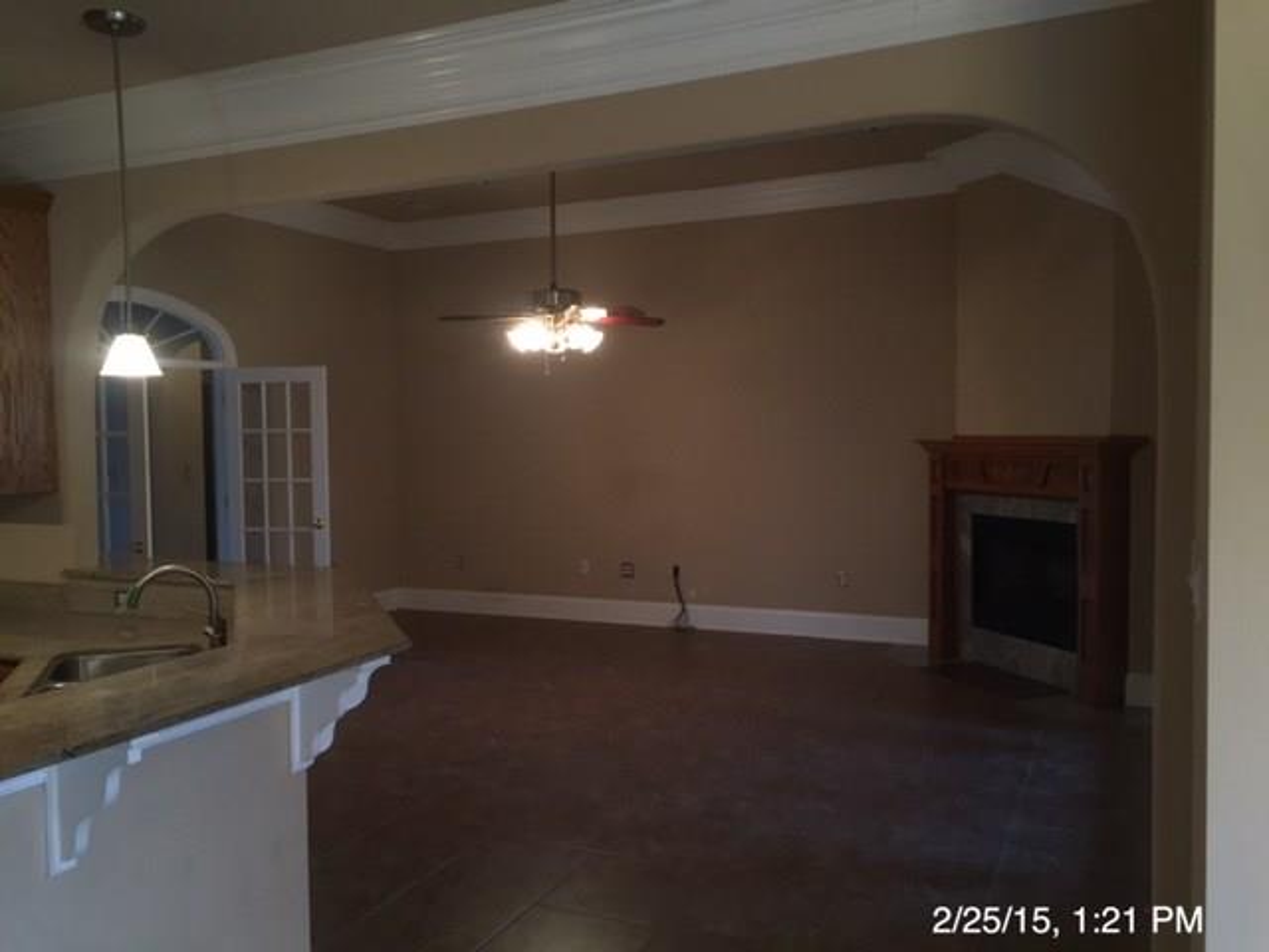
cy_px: 476
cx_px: 634
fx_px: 1063
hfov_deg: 61.7
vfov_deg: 48.2
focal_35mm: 29
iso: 64
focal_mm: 4.15
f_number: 2.2
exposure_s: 1/30
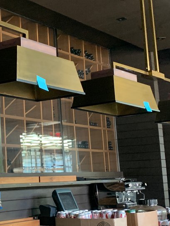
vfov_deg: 27.0
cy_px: 89
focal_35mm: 72
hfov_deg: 19.9
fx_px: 471
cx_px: 2
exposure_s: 1/60
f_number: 1.8
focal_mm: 4.25
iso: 400
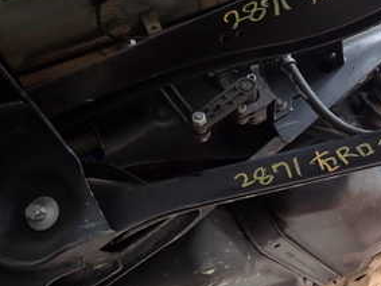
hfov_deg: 32.5
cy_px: 156
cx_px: 403
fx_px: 583
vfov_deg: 27.5
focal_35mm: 53
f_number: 2
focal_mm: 4.5
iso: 100
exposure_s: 1/160
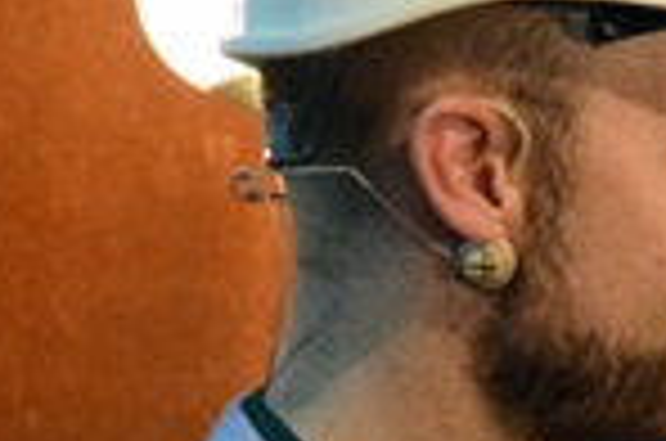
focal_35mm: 731
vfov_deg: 1.9
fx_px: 13494
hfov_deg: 2.8
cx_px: 1161
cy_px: 943
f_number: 5.6
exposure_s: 1/100
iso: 6400
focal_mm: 90
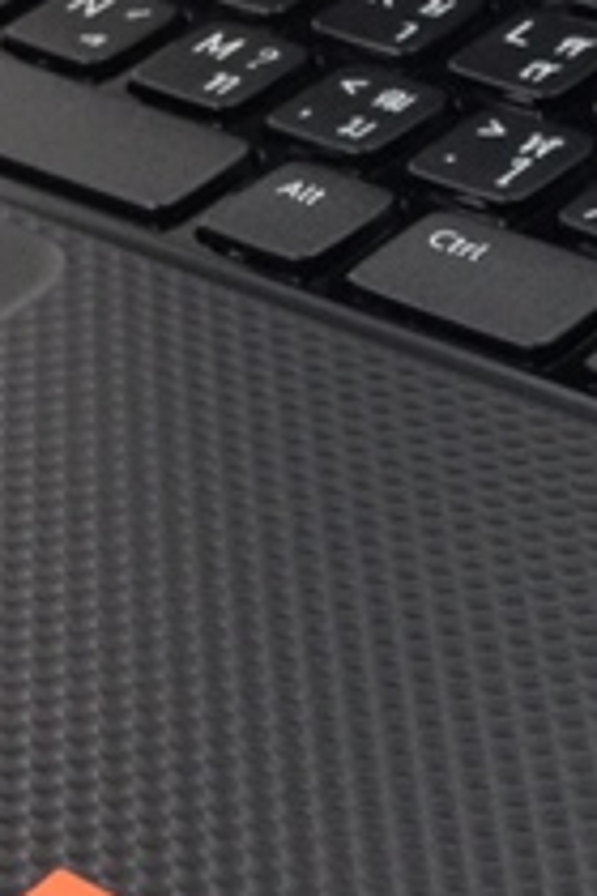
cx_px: 635
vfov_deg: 15.6
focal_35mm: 131
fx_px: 3258
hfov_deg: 10.4
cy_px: 491
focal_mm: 4.12
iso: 125
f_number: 2.4
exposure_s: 1/20
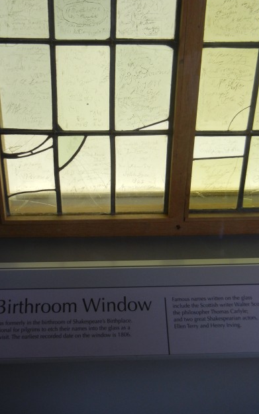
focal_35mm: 39
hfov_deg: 32.7
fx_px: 441
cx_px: 105
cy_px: 181
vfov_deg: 50.3
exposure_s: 1/30
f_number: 3.5
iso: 228
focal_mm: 5.4
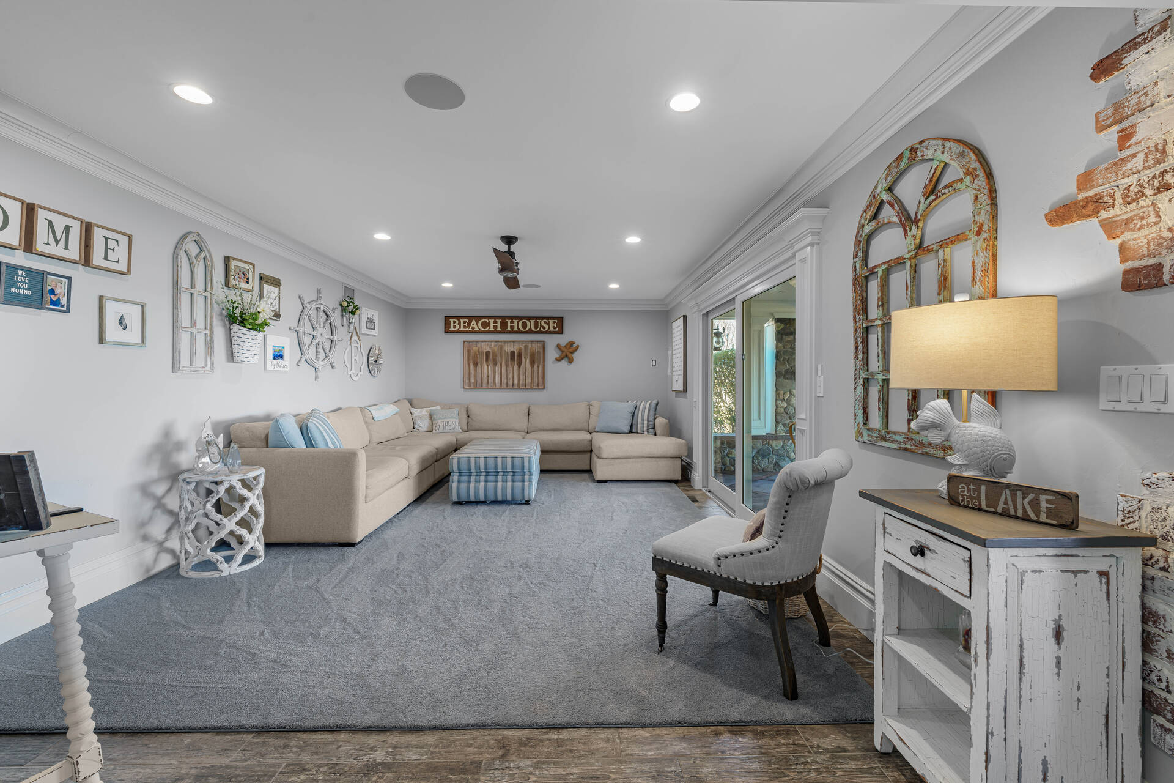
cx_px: 587
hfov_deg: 104.3
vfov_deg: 81.2
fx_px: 457
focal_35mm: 14
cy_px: 392
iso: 250
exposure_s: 1/1.67
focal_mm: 14
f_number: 9
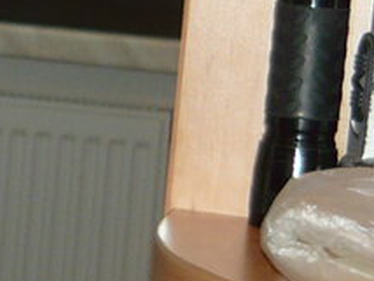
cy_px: 40
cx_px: -507
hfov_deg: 7.7
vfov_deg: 6.2
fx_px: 2607
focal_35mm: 241
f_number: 2.8
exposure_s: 1/30
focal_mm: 5.5
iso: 100
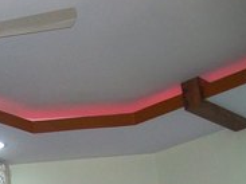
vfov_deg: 15.2
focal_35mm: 93
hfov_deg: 19.4
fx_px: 660
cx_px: -78
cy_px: 233
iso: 160
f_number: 2.7
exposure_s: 1/60
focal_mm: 6.1
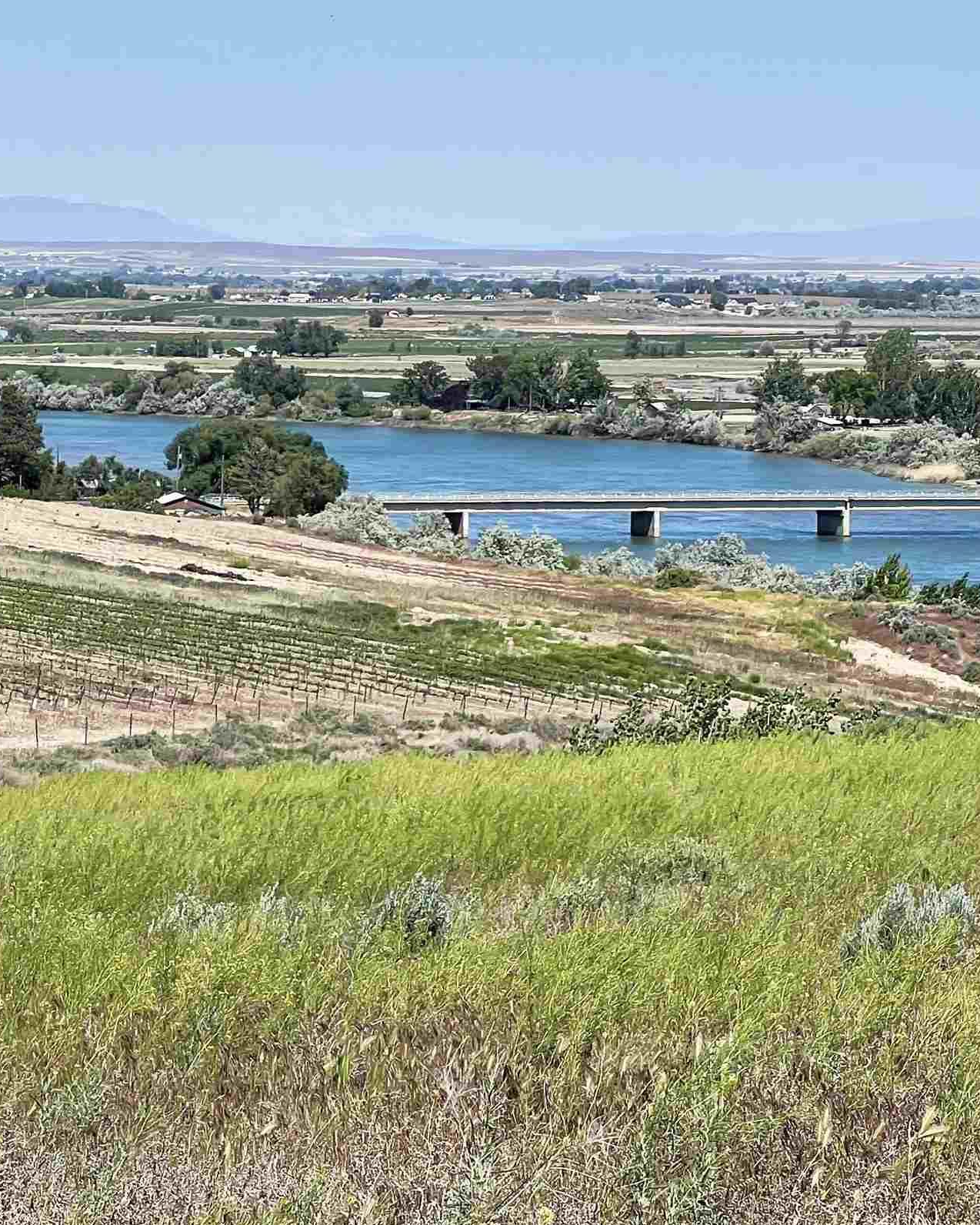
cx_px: 15
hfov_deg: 10.6
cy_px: 674
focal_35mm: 145
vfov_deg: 13.3
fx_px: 5256
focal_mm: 9
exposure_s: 1/1074
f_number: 2.8
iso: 32
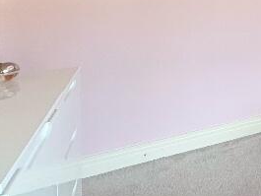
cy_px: -42
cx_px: 439
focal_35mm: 54
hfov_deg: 23.5
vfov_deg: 24.4
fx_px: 407
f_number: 2.2
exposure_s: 1/100
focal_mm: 2.22
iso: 160
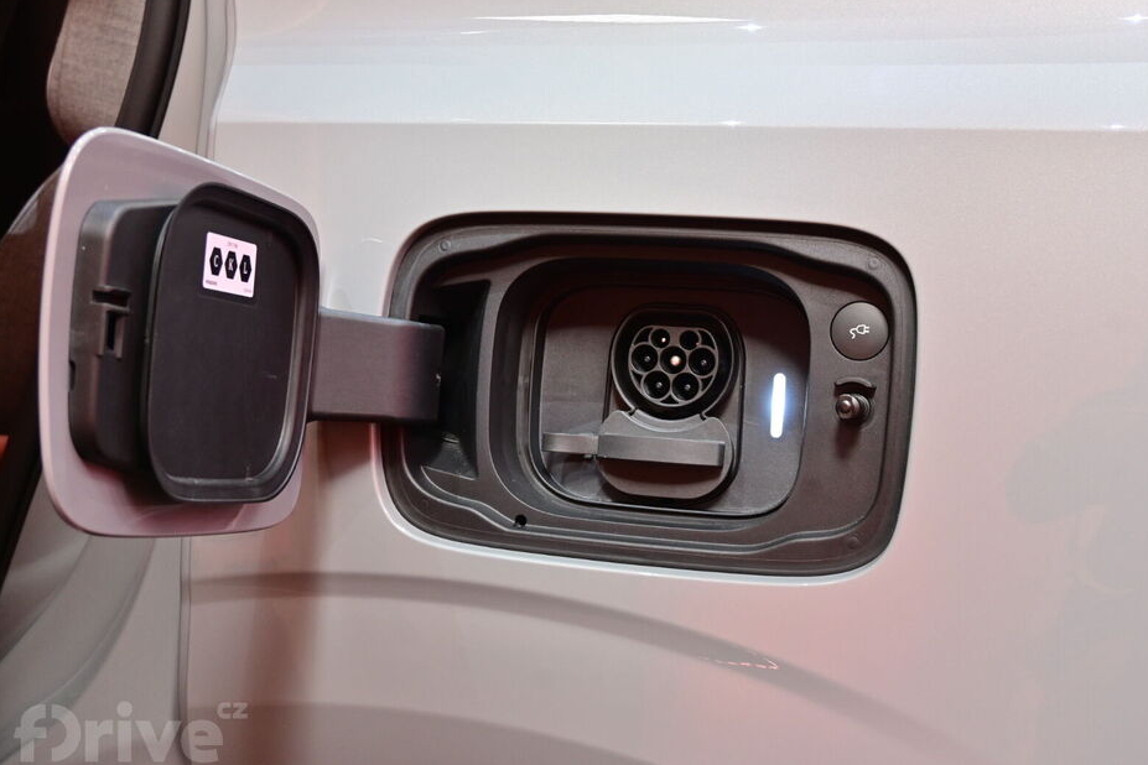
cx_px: 589
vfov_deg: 23.0
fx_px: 1881
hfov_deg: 33.9
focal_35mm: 59
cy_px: 392
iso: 500
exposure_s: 1/50
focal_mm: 38
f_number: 6.3
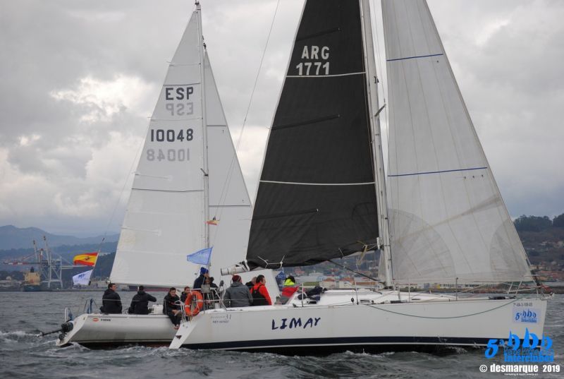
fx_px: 2166
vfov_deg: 10.0
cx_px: 282
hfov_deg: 14.8
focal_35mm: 138
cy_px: 190
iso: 200
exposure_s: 1/500
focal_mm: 92
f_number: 5.6
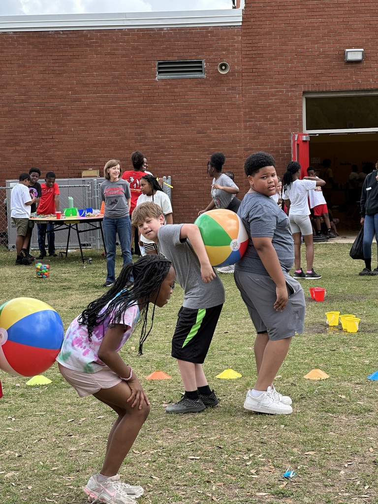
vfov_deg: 25.3
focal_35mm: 77
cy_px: 252
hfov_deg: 19.1
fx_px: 1121
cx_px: 189
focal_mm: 9
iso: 32
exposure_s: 1/194
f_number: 2.8
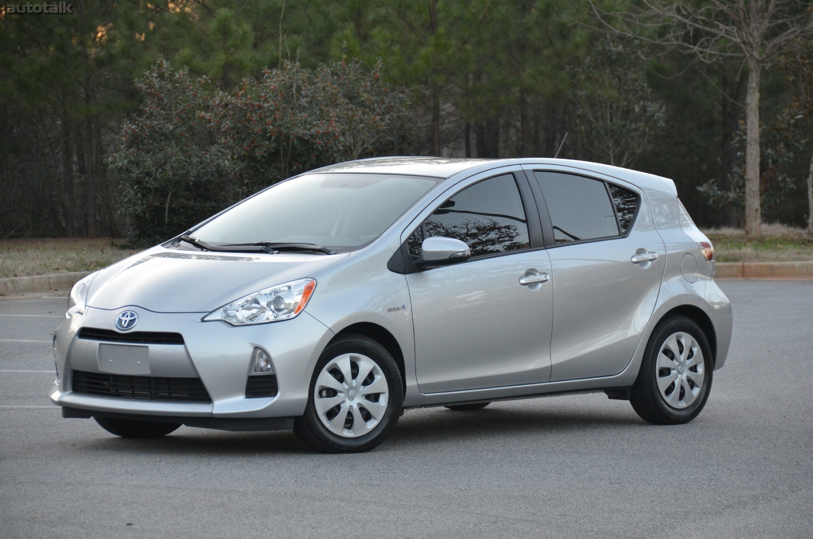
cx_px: 406
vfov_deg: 8.7
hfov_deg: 13.1
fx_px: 3550
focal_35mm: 158
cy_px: 270
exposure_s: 1/400
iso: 1600
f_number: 5.3
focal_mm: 105
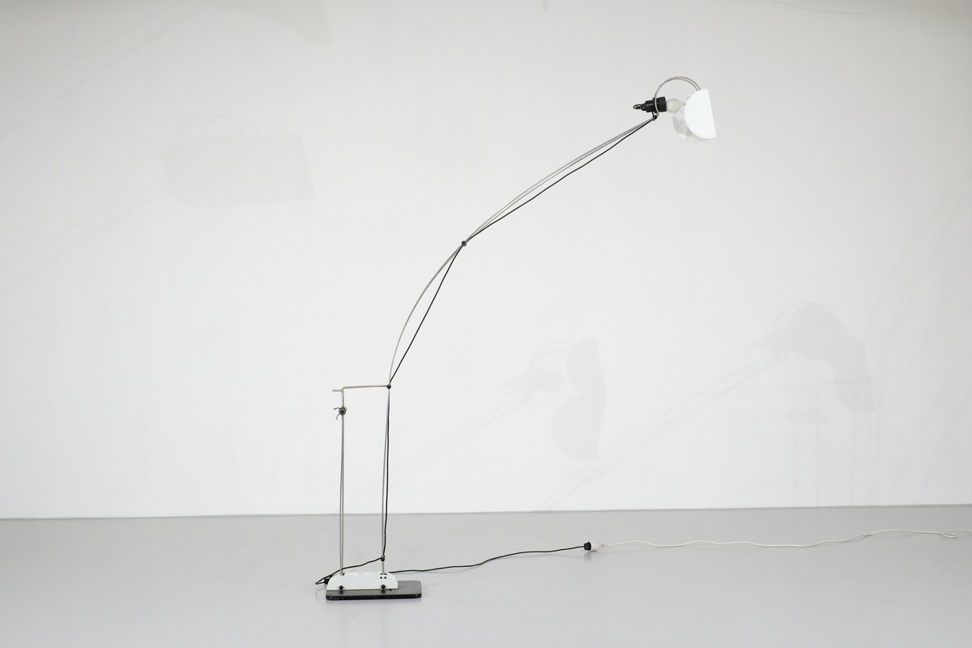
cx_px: 486
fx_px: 1431
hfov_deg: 37.5
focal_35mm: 53
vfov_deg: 25.5
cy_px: 324
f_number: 5.6
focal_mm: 35
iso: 800
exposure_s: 1/105
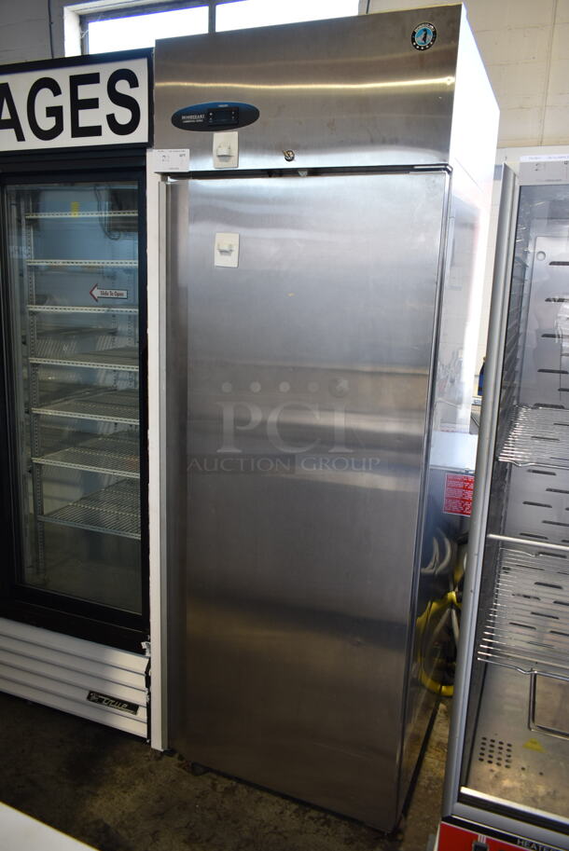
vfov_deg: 67.3
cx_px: 284
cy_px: 426
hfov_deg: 48.0
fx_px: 639
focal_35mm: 27
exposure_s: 1/30
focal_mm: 18
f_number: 3.5
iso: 280
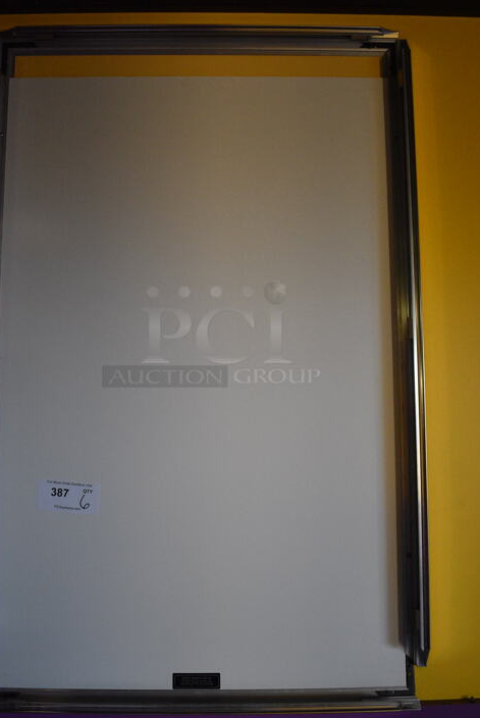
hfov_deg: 37.9
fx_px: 698
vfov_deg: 54.3
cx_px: 216
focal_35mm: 35
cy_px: 334
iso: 1600
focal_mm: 18
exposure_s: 1/125
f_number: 3.5
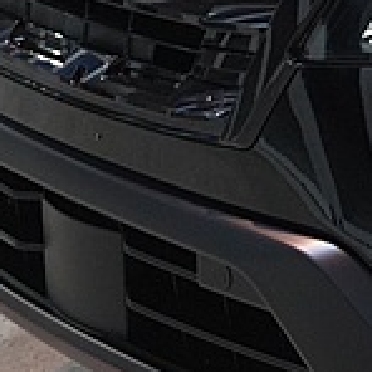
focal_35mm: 203
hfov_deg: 7.7
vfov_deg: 8.5
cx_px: 1061
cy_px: -119
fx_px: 2467
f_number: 4
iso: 640
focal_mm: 23
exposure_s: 1/40
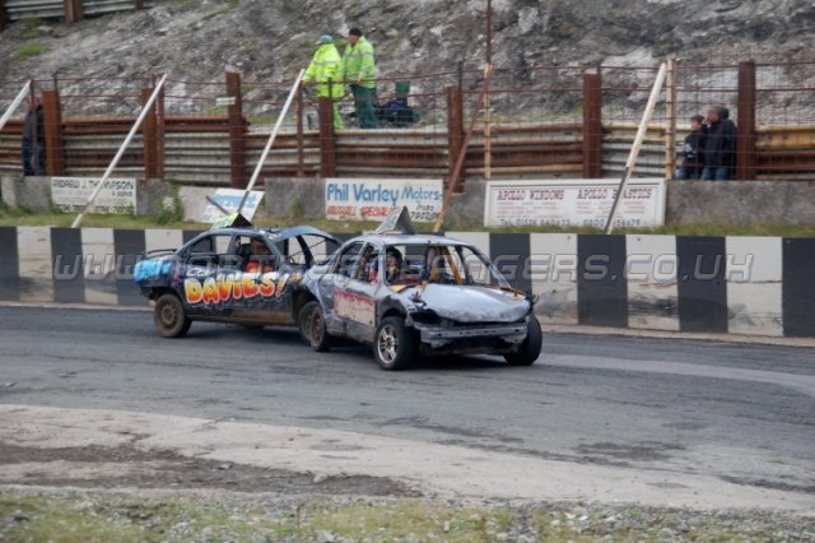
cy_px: 272
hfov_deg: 17.5
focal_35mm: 117
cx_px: 408
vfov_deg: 11.7
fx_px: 2647
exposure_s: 1/320
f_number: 5.6
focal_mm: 78
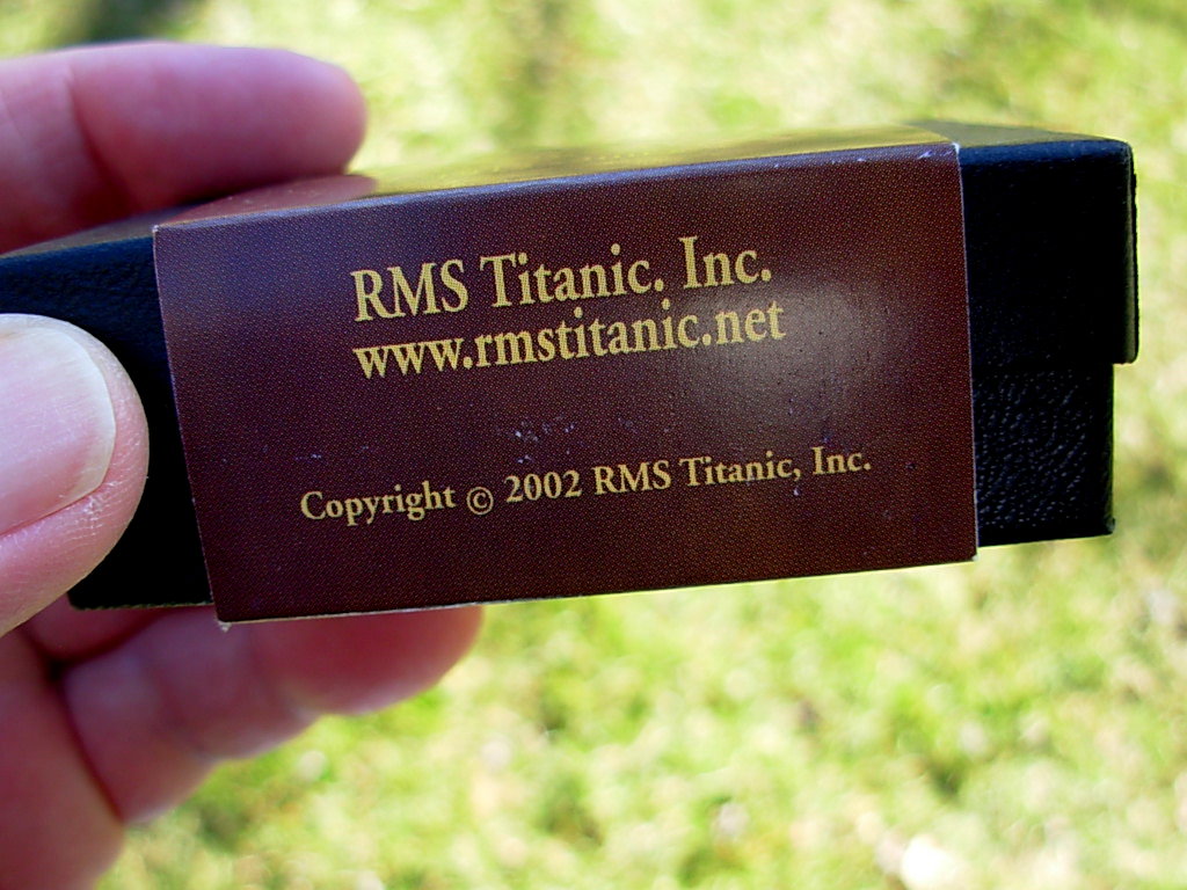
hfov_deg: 49.0
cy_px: 445
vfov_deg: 37.7
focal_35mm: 38
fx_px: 1303
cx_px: 594
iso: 50
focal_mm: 6.3
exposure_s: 1/128
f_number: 2.9
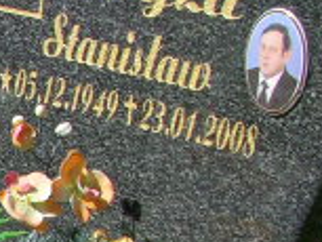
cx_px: -646
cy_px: 339
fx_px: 2178
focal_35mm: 234
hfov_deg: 7.4
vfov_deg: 6.3
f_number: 6.3
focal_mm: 8.9
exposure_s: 1/234
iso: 50
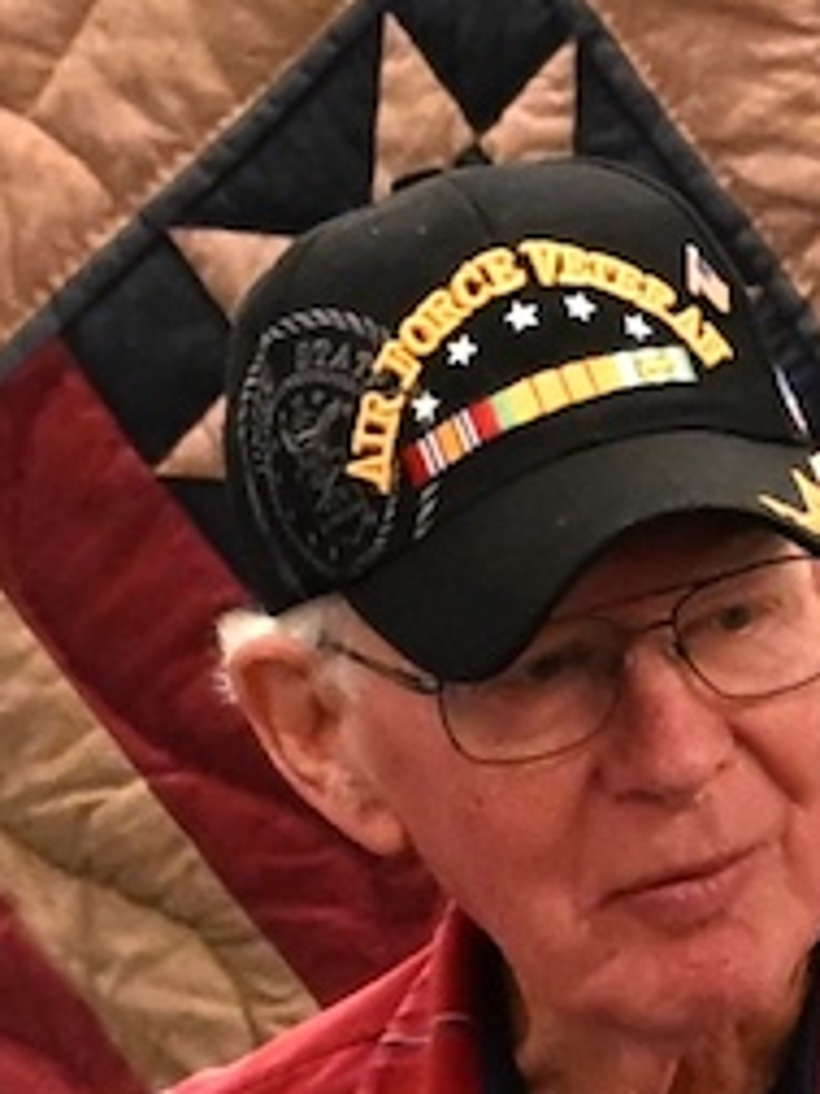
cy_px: 1415
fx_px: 12634
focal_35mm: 400
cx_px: 1059
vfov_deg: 4.9
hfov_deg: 3.7
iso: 2500
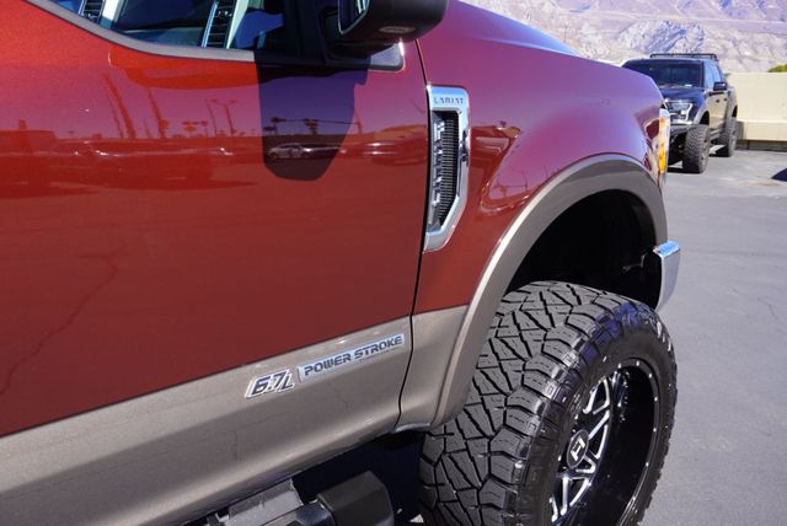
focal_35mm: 33
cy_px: 263
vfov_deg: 40.0
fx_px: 722
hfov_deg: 57.2
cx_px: 394
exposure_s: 1/125
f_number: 8
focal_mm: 22
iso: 100
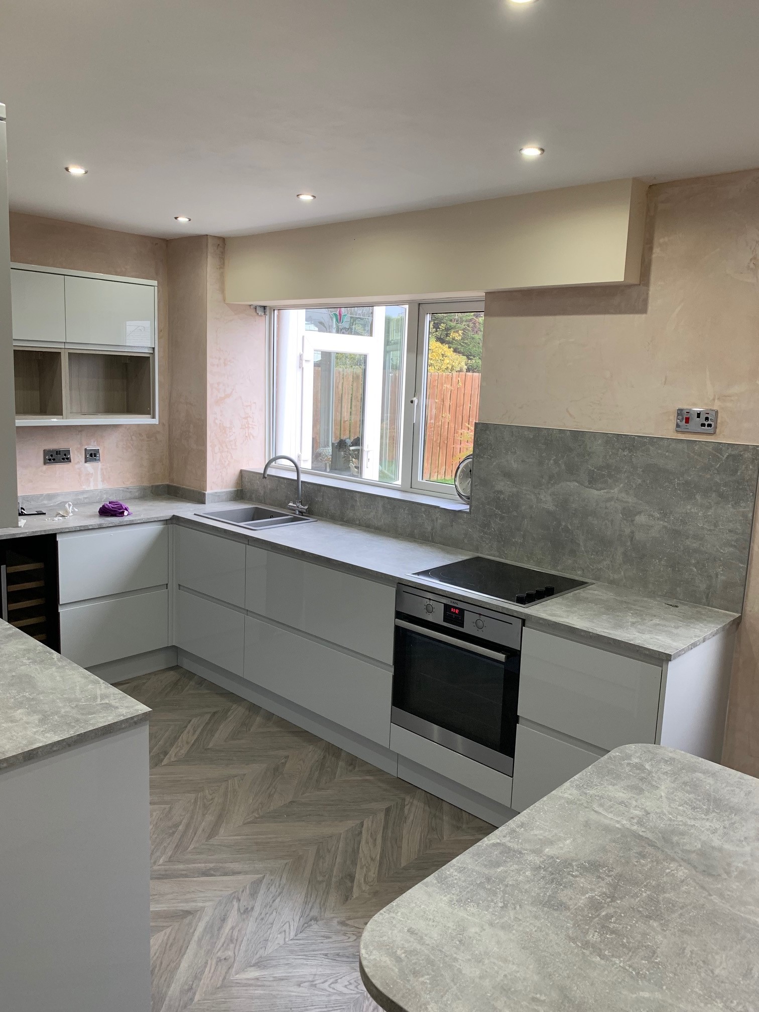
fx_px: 760
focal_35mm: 26
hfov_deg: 53.1
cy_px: 506
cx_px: 380
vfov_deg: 67.3
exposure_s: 1/50
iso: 80
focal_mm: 4.25
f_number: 1.8
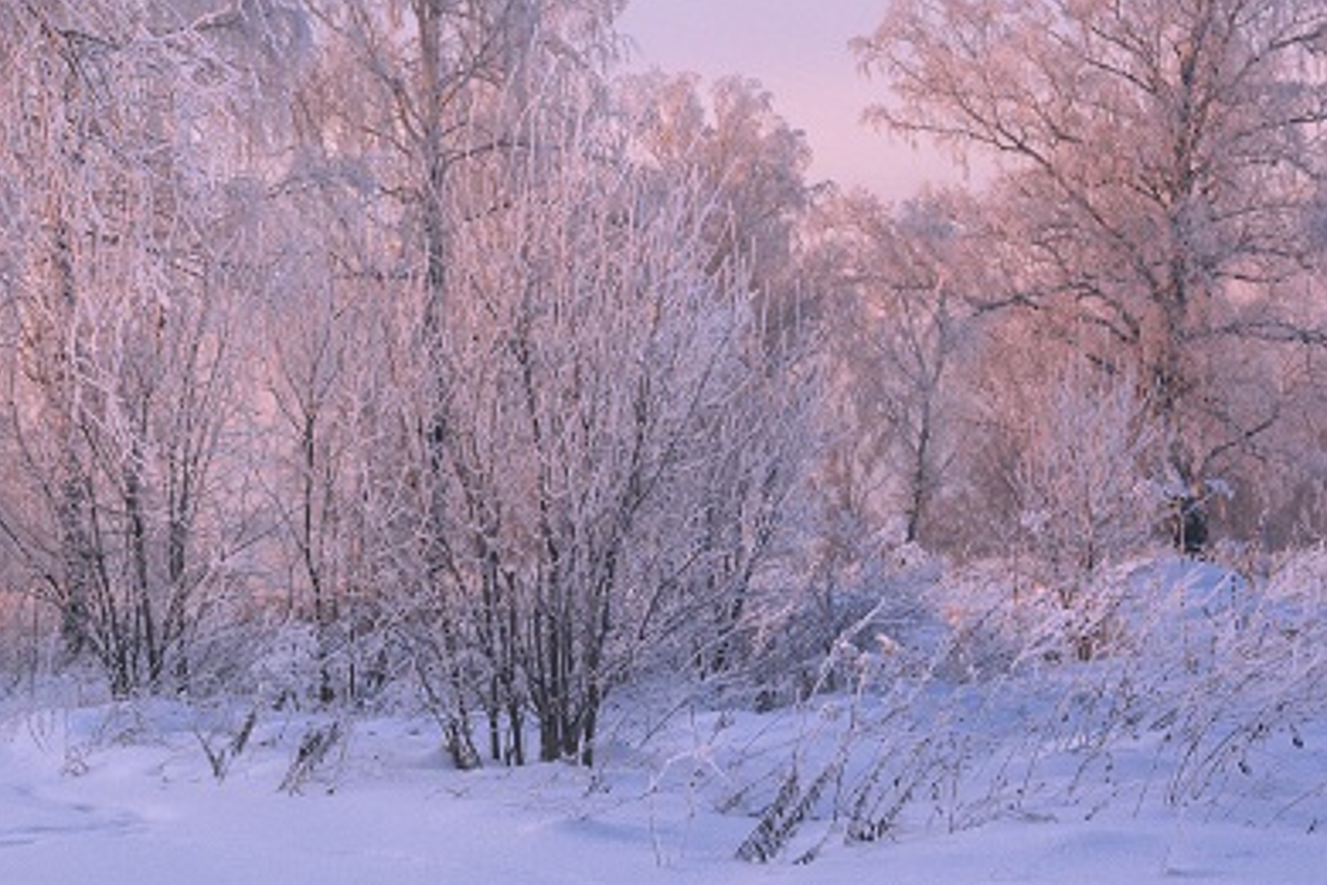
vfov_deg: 11.4
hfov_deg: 16.7
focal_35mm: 120
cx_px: -41
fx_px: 4423
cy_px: 146
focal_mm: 24
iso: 250
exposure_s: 1/320
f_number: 4
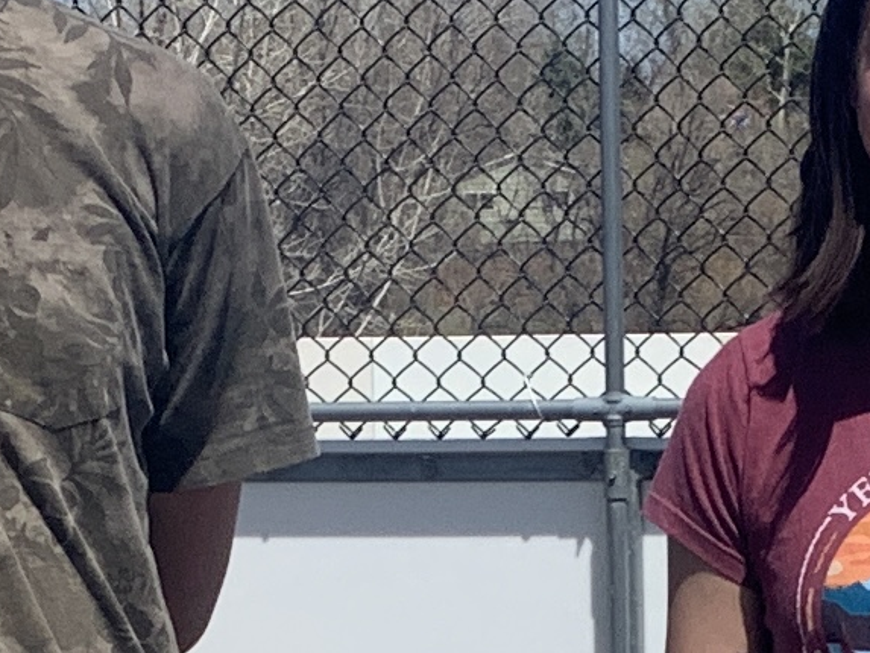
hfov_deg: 10.8
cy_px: 1239
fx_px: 4600
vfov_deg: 7.8
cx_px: 542
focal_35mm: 183
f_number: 1.8
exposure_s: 1/4098
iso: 25
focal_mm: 4.25
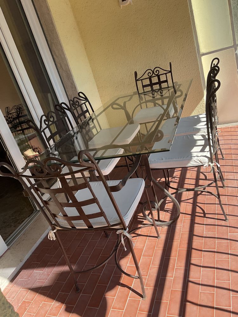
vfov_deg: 61.7
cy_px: 158
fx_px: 266
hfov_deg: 48.2
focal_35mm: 29
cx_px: 119
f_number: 1.8
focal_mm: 3
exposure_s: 1/514
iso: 16
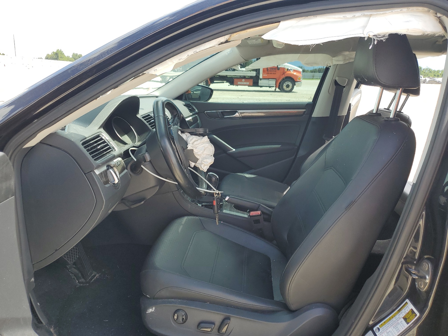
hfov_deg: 67.3
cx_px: 224
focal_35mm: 26
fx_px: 336
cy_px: 168
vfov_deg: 53.1
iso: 50
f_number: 1.5
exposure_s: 1/714
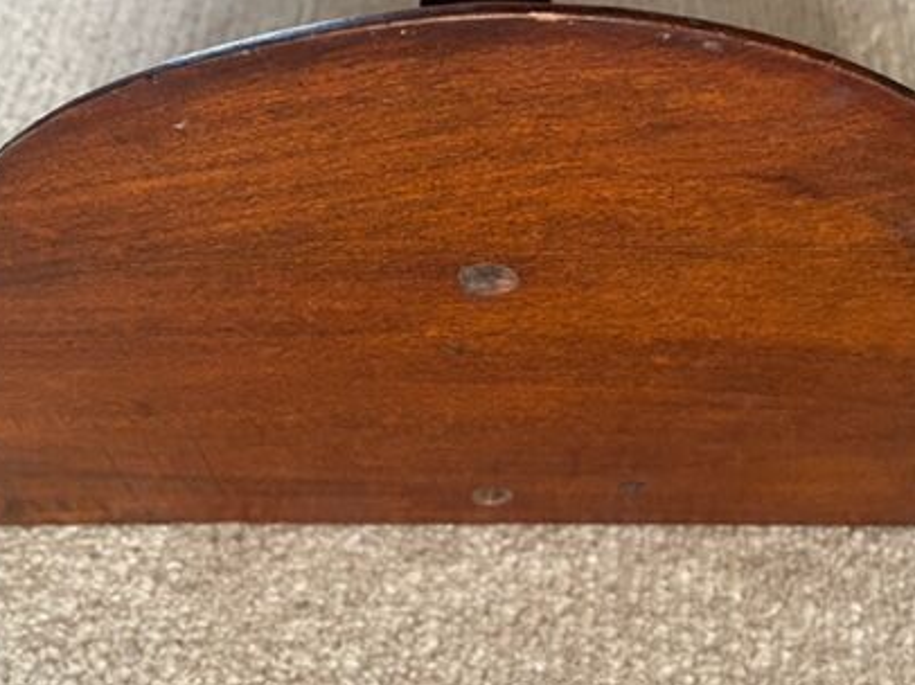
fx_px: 1083
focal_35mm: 41
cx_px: 509
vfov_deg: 35.0
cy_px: 266
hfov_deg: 45.7
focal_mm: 4.2
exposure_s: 1/59
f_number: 1.6
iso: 500
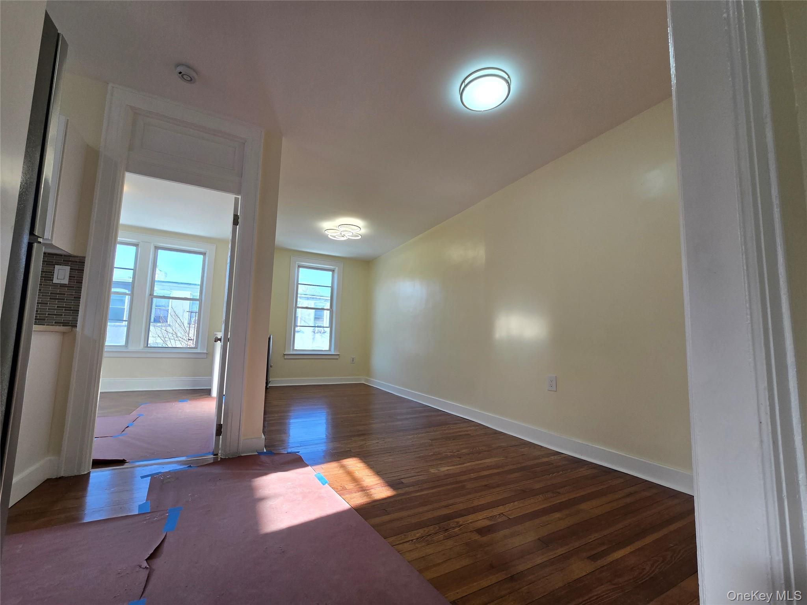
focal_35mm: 13
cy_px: 302
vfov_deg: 89.9
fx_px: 303
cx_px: 404
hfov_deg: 106.2
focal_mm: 2.2
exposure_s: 1/155
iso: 50
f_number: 2.2
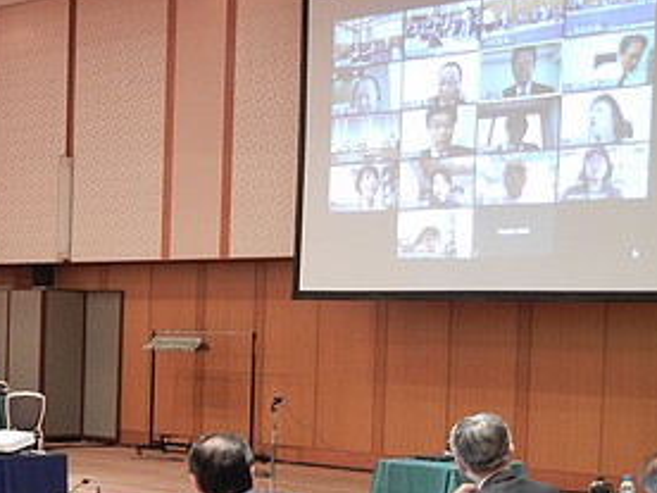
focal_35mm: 79
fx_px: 1499
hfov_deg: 23.8
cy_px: 410
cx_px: 26
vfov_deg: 18.5
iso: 400
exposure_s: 1/5.3
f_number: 3.7
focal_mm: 7.1
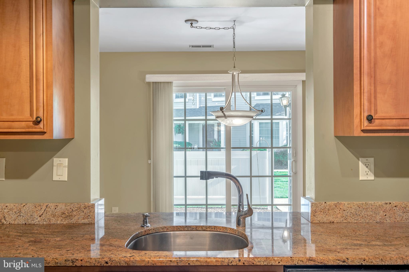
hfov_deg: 57.2
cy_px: 136
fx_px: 375
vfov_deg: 40.0
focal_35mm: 33
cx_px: 204
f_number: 10
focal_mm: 21.9
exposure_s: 1/105
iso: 250
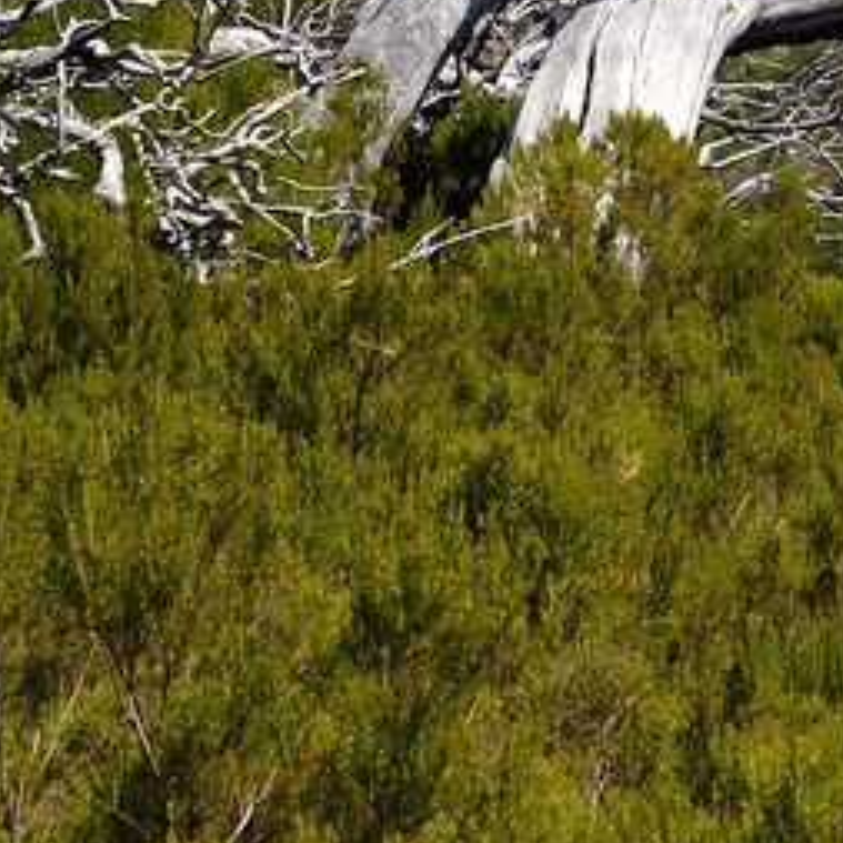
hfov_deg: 5.1
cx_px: 2646
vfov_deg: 5.4
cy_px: -675
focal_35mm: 322
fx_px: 8872
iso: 200
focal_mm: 60
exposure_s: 1/200
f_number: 14
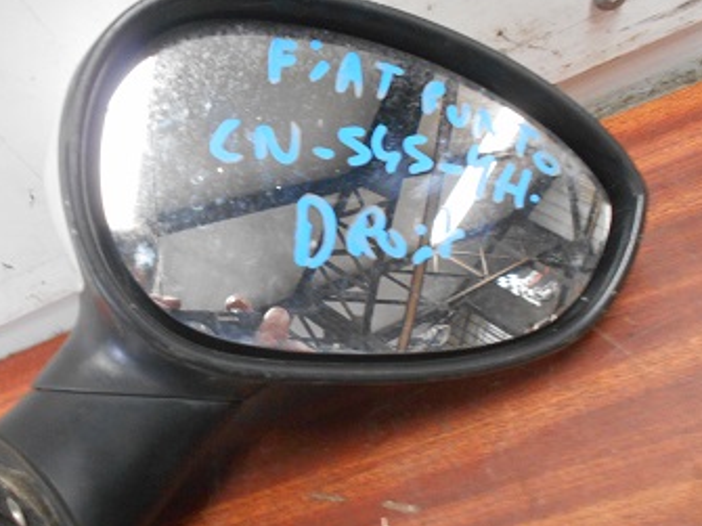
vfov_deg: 39.6
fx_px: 730
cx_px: 310
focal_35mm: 36
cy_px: 283
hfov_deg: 51.3
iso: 450
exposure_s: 1/8
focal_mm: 4.6
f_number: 3.2
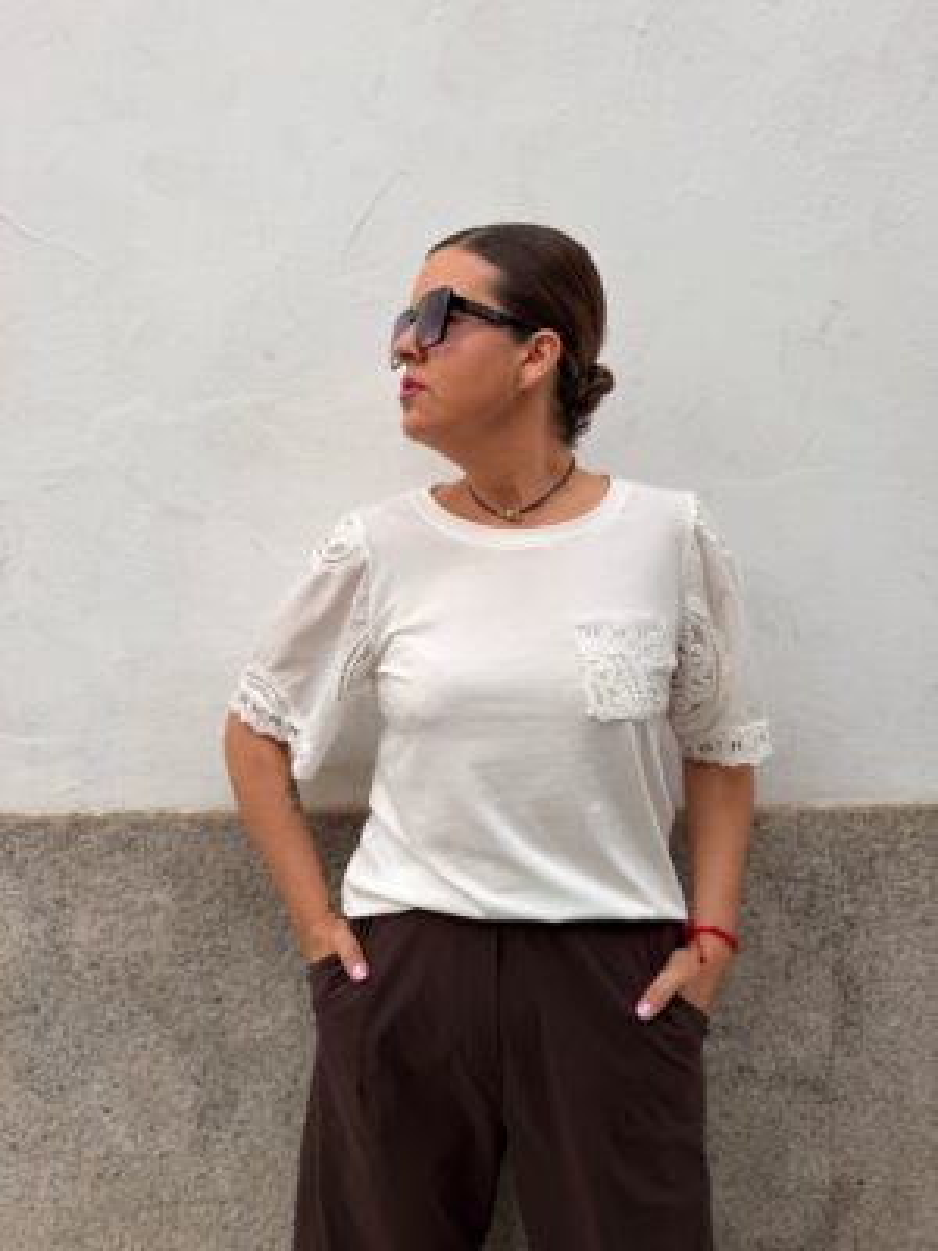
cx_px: 469
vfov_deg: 71.6
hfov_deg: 56.8
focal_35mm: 24
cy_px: 626
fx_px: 867
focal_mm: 6.76
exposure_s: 1/325
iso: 80
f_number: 1.78
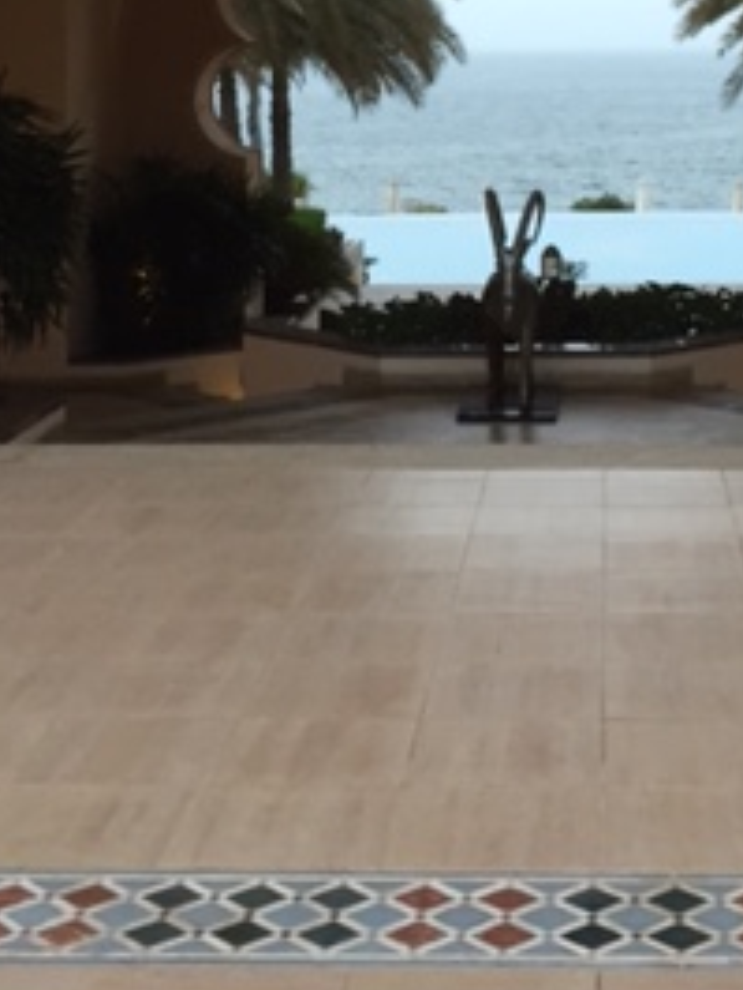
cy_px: -4
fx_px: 2002
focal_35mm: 70
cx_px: 519
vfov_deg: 26.3
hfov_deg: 20.9
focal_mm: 4.15
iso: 125
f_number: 2.2
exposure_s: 1/33
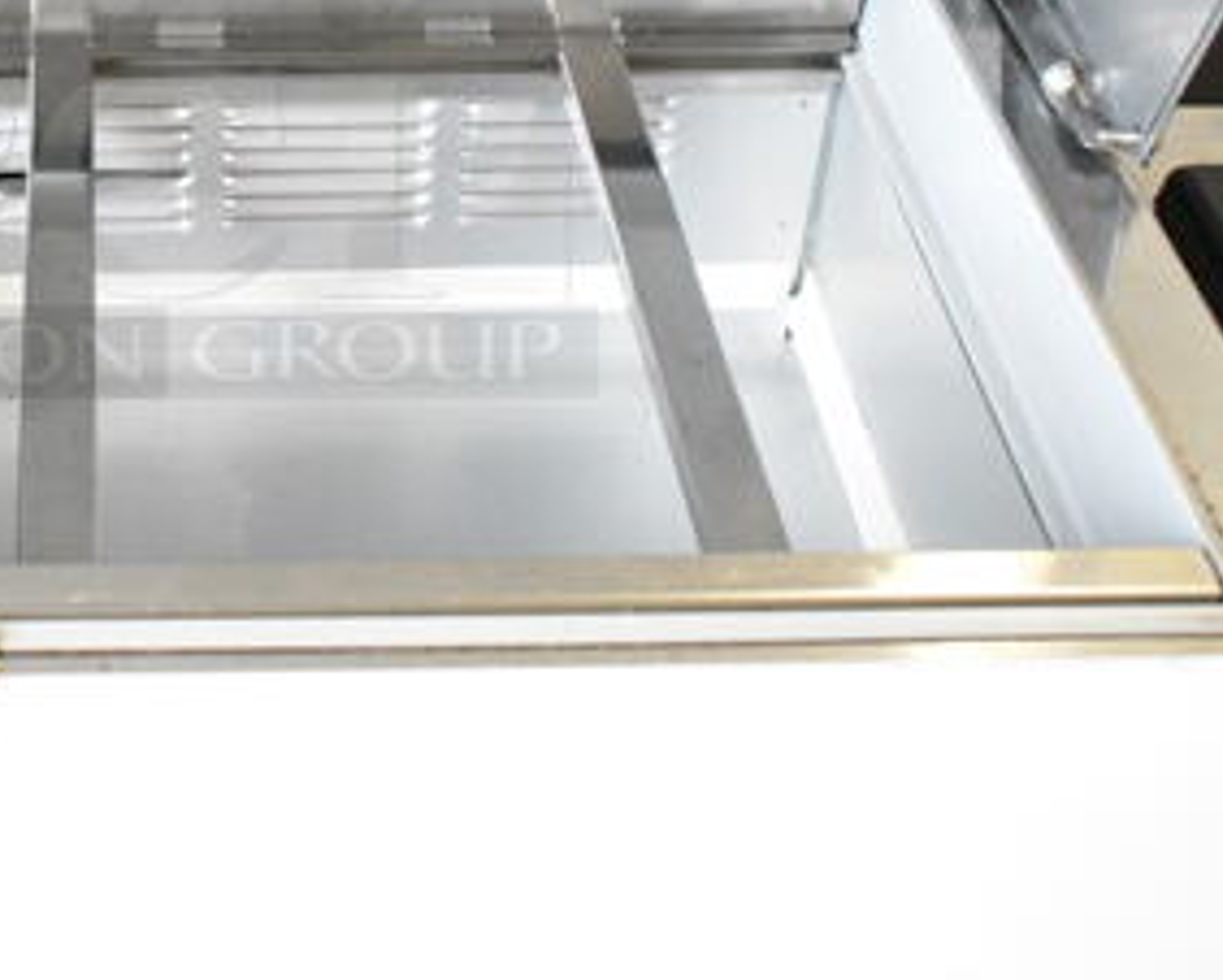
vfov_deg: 21.5
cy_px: 169
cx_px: 117
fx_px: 2536
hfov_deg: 26.2
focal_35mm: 70
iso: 6400
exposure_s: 1/200
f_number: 5.6
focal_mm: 23
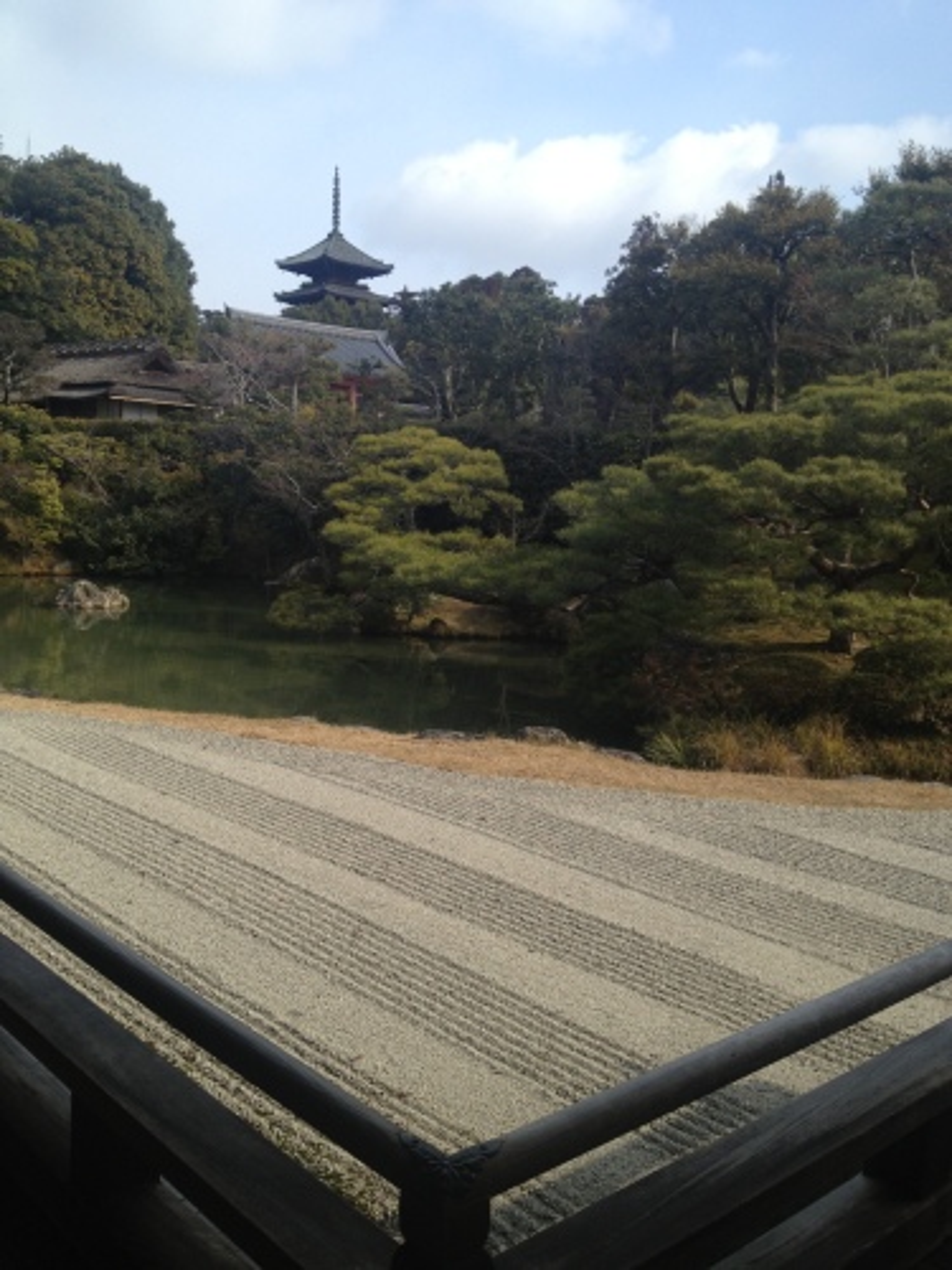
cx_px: 476
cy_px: 635
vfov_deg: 52.6
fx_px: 1283
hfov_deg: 40.7
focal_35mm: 35
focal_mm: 4.28
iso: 50
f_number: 2.4
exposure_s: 1/1126
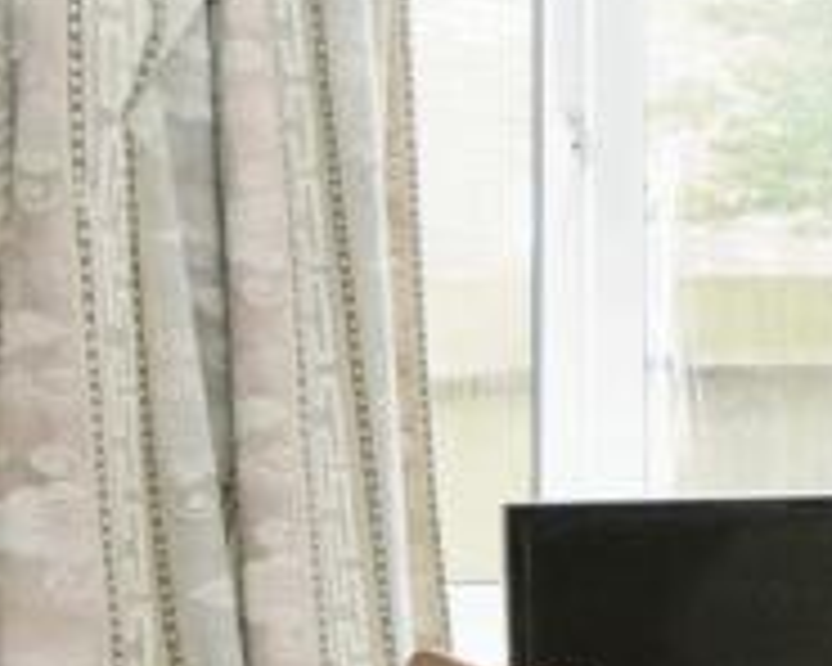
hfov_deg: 18.2
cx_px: 1579
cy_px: 490
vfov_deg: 19.5
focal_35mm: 78
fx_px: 1921
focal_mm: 10
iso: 500
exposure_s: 1/60
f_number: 6.3
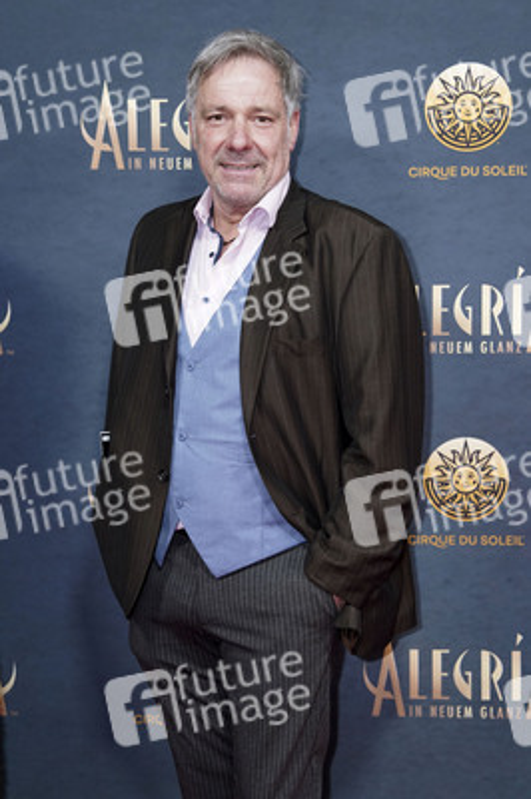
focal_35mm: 70
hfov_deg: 19.4
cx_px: 266
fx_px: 1551
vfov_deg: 28.9
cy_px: 400
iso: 2500
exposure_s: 1/200
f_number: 4.5
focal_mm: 70
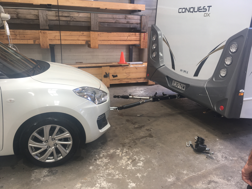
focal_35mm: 29
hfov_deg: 61.7
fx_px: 211
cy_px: 94
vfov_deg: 48.2
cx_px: 126
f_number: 2.2
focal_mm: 4.15
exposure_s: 1/50
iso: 25
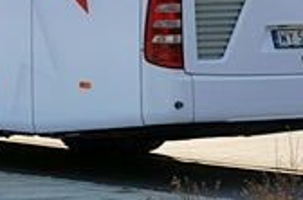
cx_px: -110
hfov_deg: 6.2
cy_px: -23
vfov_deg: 4.1
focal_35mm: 330
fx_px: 2770
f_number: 8
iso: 110
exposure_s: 1/250
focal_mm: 55
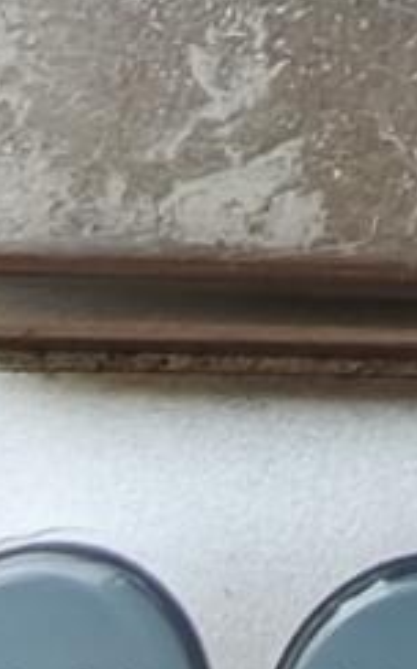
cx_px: 1704
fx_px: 3281
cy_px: 340
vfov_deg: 11.7
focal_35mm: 180
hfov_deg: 6.0
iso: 160
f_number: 2
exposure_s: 1/75.3
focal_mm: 2.32
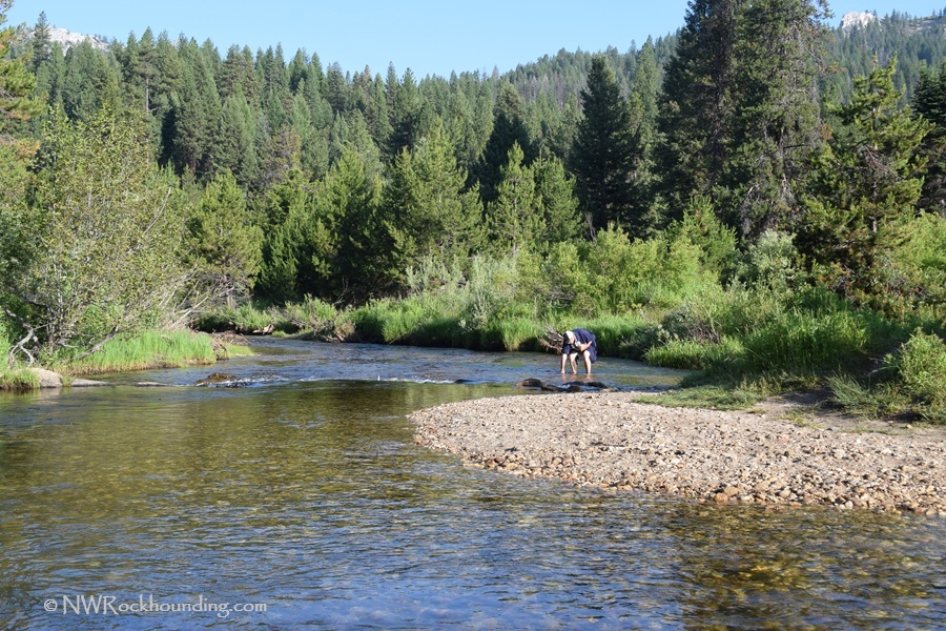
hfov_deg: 42.3
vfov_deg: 28.9
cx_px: 473
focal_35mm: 46
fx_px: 1222
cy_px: 316
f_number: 8
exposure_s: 1/250
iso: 250
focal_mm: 31
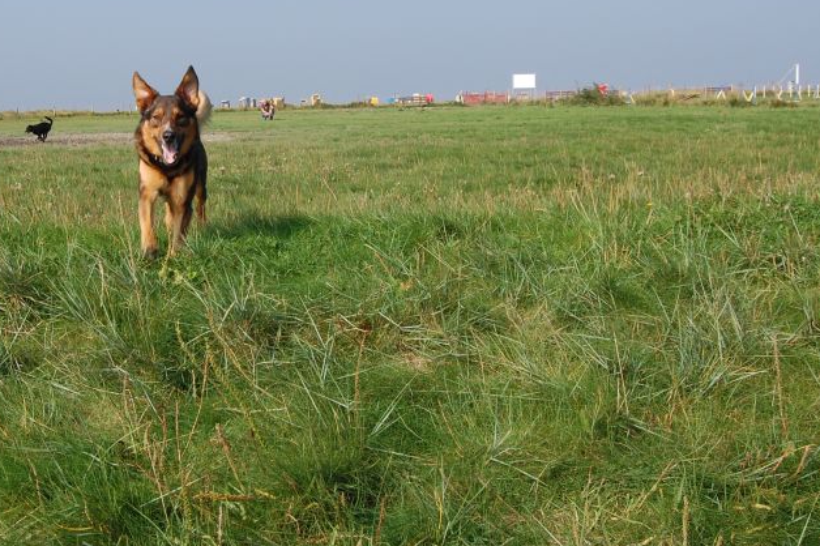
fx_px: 979
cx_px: 260
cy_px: 211
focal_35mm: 43
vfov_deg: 31.0
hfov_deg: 44.6
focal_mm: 18
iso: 200
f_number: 8
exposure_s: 1/250
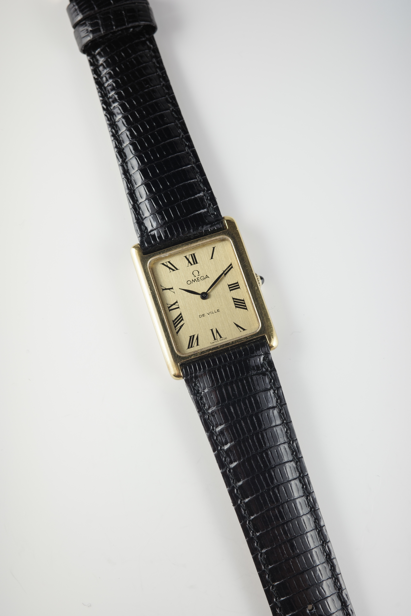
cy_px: 308
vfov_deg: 48.5
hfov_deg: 33.4
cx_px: 206
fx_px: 685
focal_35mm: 40
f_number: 6.3
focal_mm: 26
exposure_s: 1/25
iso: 200
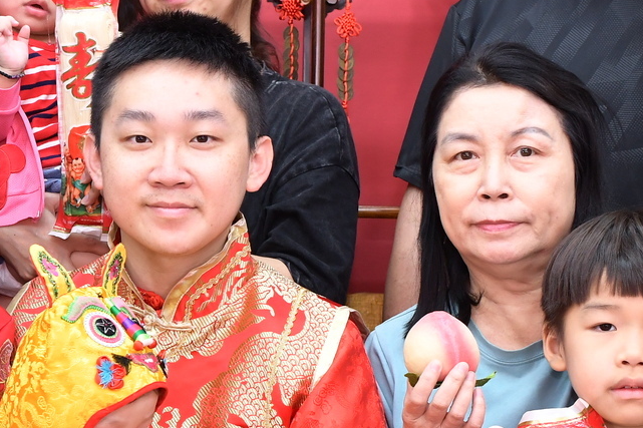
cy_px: 306
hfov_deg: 15.2
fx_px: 2339
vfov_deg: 10.4
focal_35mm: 131
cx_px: -110
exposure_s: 1/200
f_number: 4.5
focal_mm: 35
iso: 1000
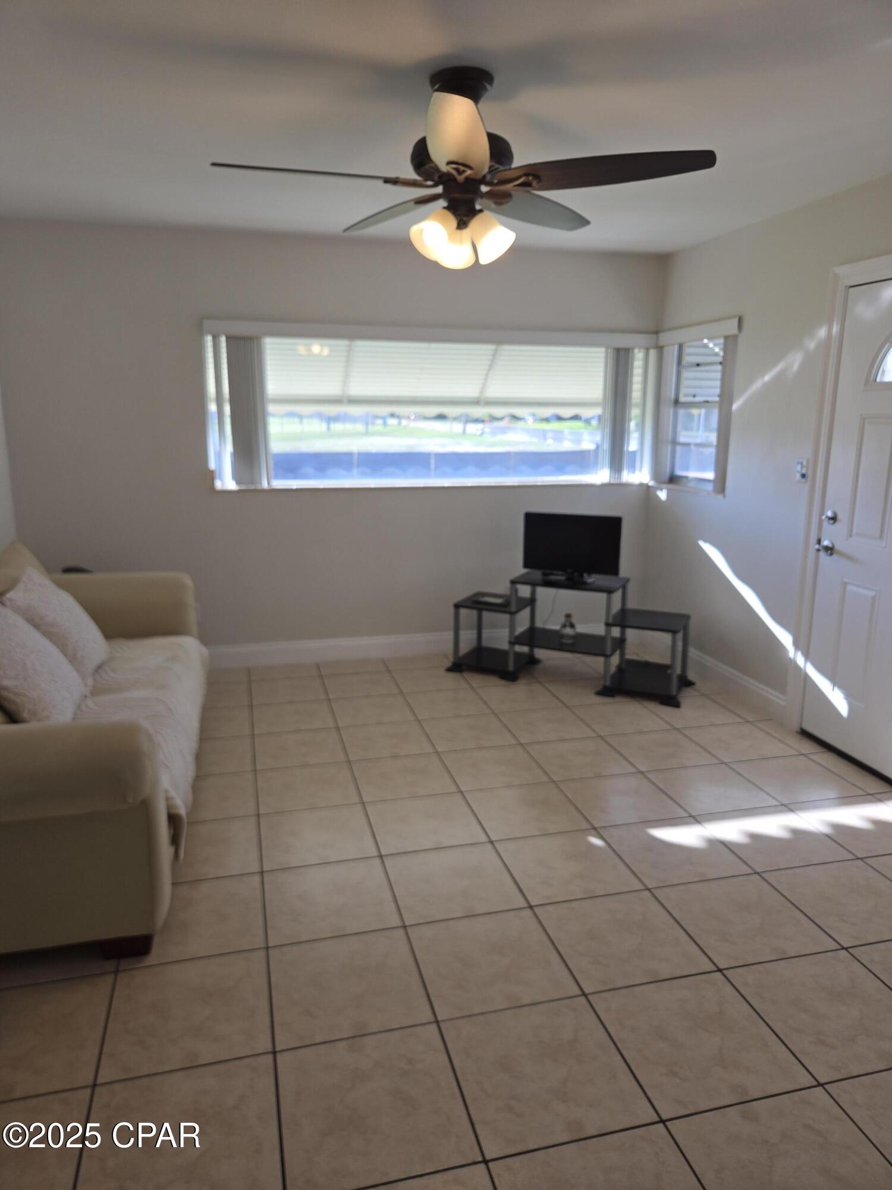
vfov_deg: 73.9
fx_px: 790
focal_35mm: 23
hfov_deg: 58.9
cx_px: 446
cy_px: 595
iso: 25
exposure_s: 1/120
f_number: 1.8
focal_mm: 5.4
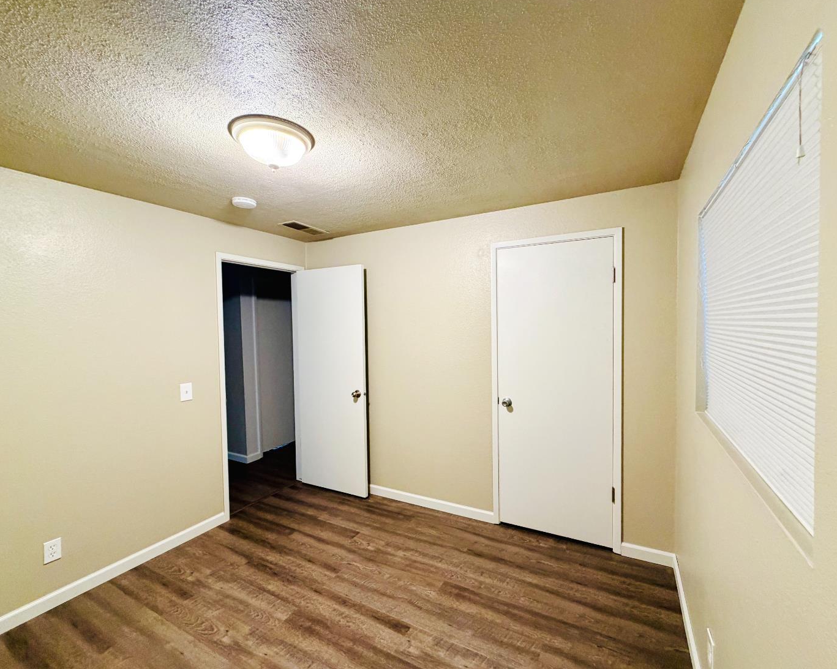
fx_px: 371
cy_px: 338
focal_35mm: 15
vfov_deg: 84.0
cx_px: 438
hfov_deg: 96.7
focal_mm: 2.22
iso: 320
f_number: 2.2
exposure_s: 1/60
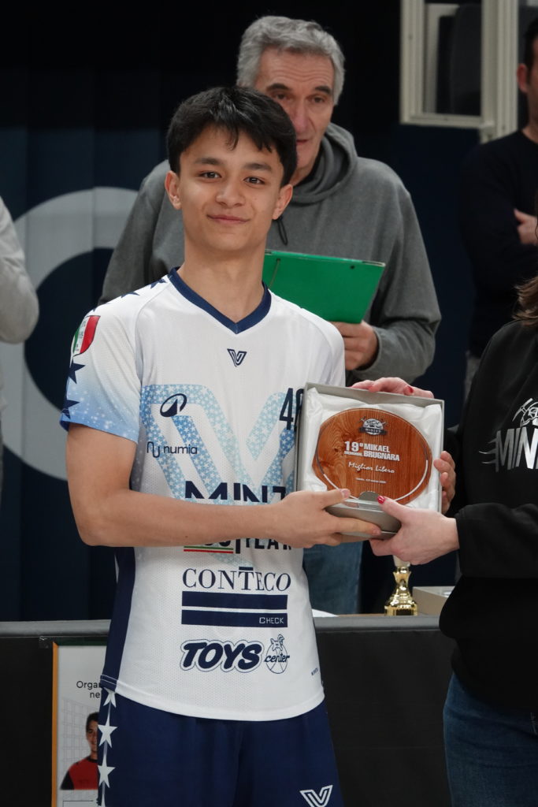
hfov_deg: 5.0
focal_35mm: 277
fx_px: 6207
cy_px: 404
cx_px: 269
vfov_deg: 7.4
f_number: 5.6
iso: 1250
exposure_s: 1/250
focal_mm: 101.58
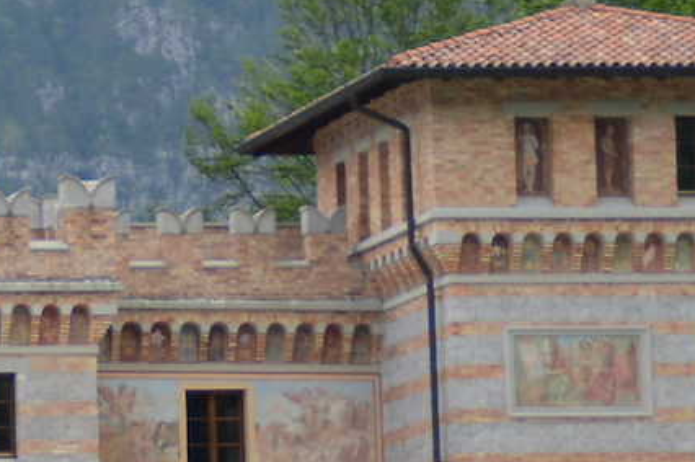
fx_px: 6190
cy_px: 344
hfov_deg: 6.3
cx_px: -569
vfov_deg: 4.3
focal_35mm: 321
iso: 200
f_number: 4.5
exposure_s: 1/500
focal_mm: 38
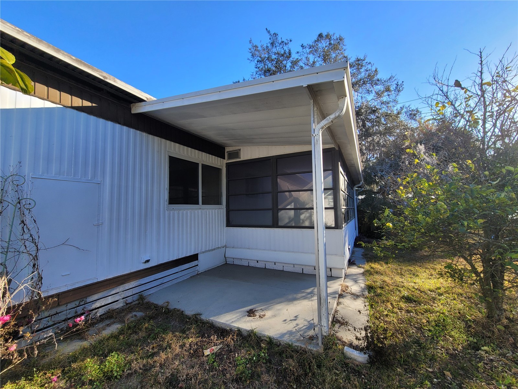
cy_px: 194
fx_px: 195
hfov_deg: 106.2
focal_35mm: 13
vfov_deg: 89.9
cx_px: 259
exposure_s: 1/598
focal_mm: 2.2
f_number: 2.2
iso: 50
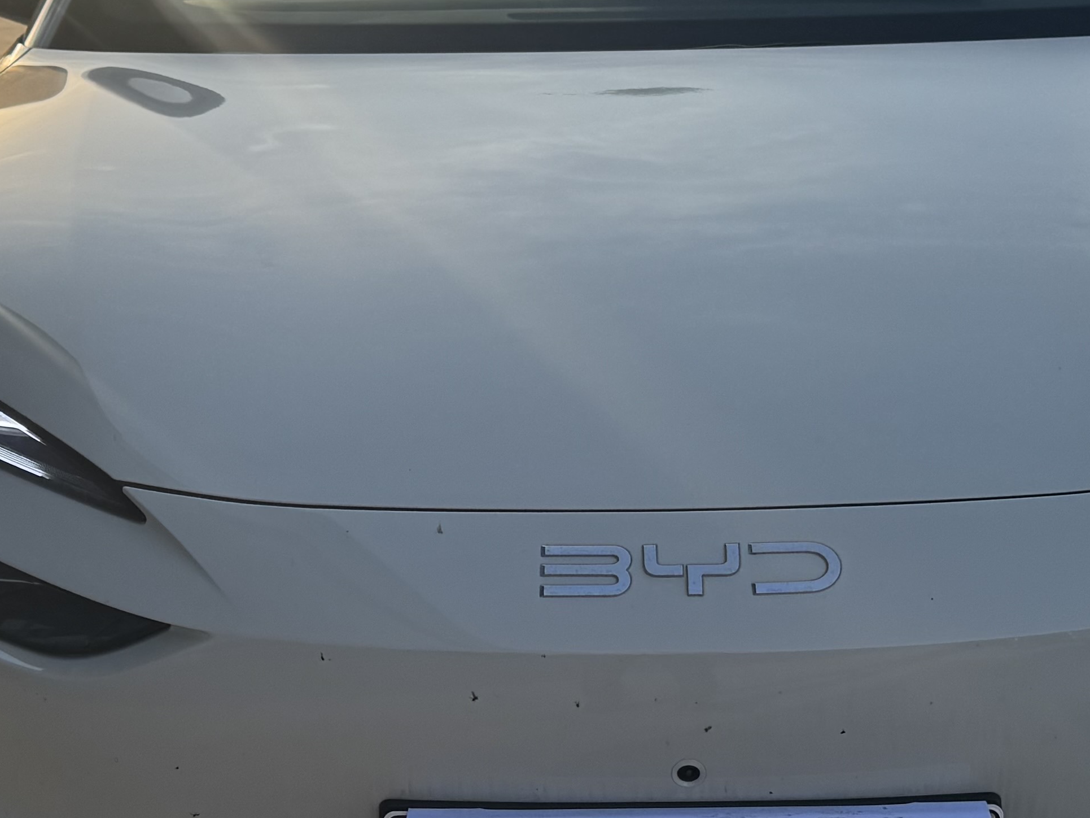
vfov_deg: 20.7
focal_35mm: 71
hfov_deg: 27.4
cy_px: 323
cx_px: 612
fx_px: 2236
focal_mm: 6.76
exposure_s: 1/3096
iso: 80
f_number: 1.78
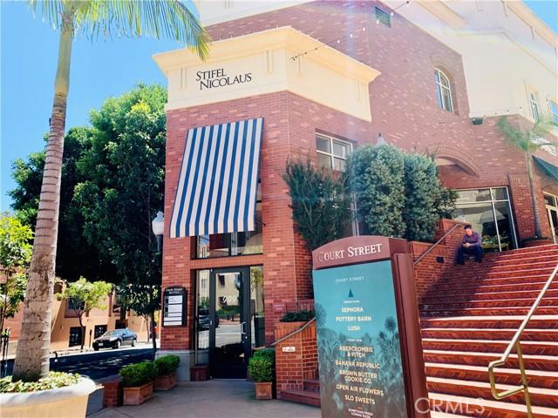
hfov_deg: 67.3
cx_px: 279
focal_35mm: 26
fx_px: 419
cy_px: 209
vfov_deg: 53.1
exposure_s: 1/928
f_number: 1.8
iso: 25
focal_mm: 4.25
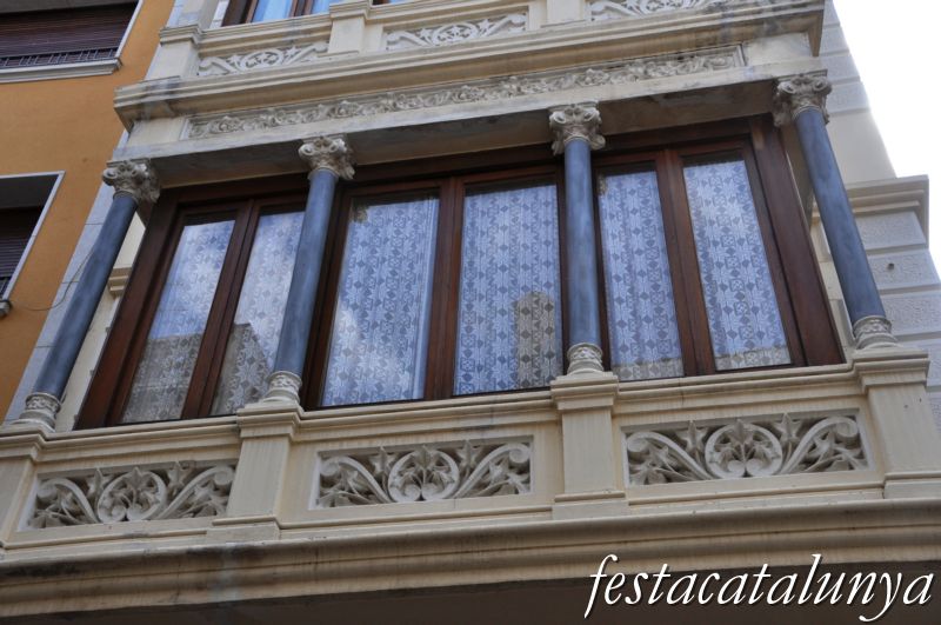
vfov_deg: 34.1
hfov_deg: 49.6
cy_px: 312
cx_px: 470
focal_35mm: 39
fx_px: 1018
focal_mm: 26
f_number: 13
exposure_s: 1/160
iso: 200
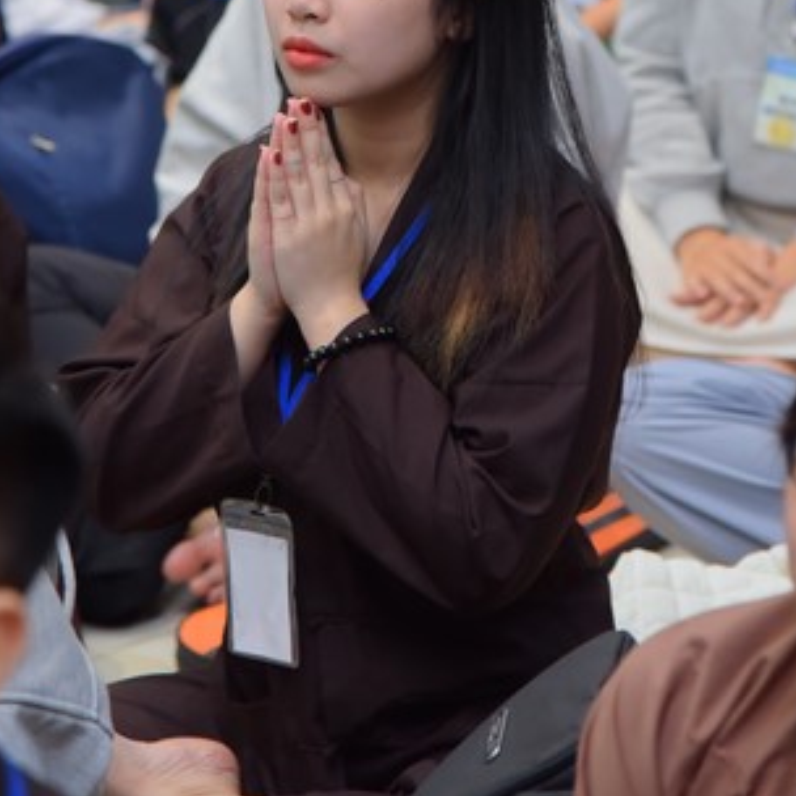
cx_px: 412
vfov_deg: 8.0
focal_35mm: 218
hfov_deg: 8.0
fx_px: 5671
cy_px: 60
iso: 1250
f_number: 4.5
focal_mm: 120
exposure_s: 1/100
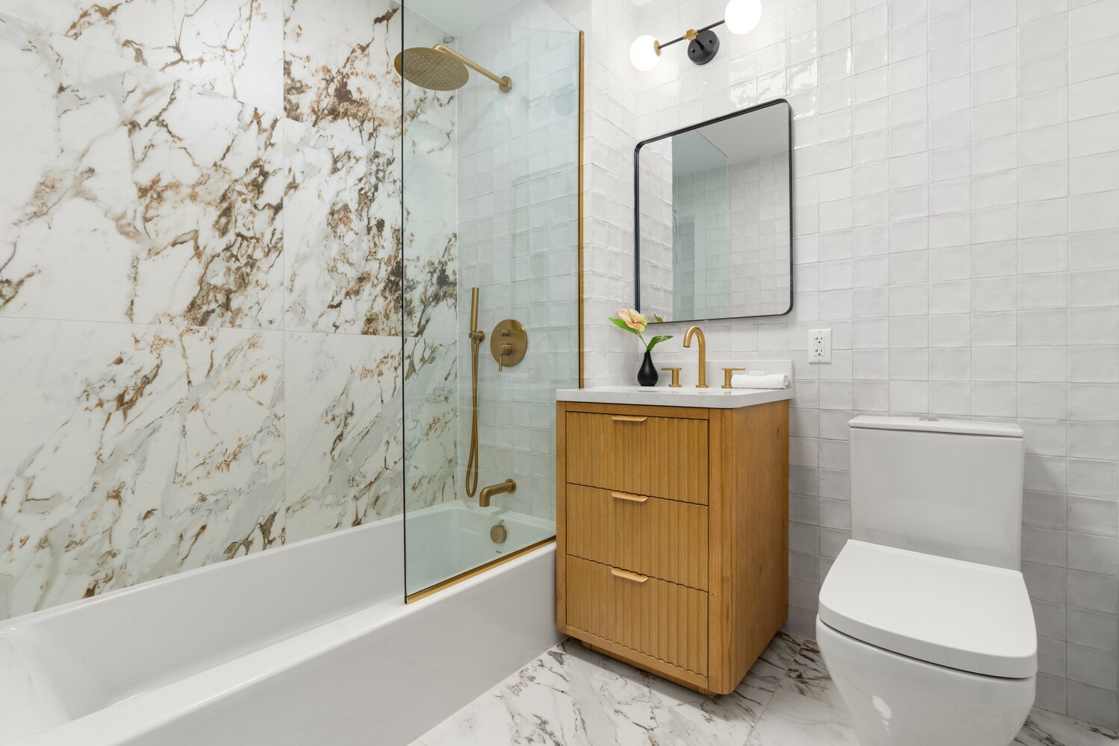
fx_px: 497
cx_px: 560
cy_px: 373
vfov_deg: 73.8
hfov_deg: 96.7
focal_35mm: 16
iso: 400
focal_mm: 16
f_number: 11
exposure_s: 1/20
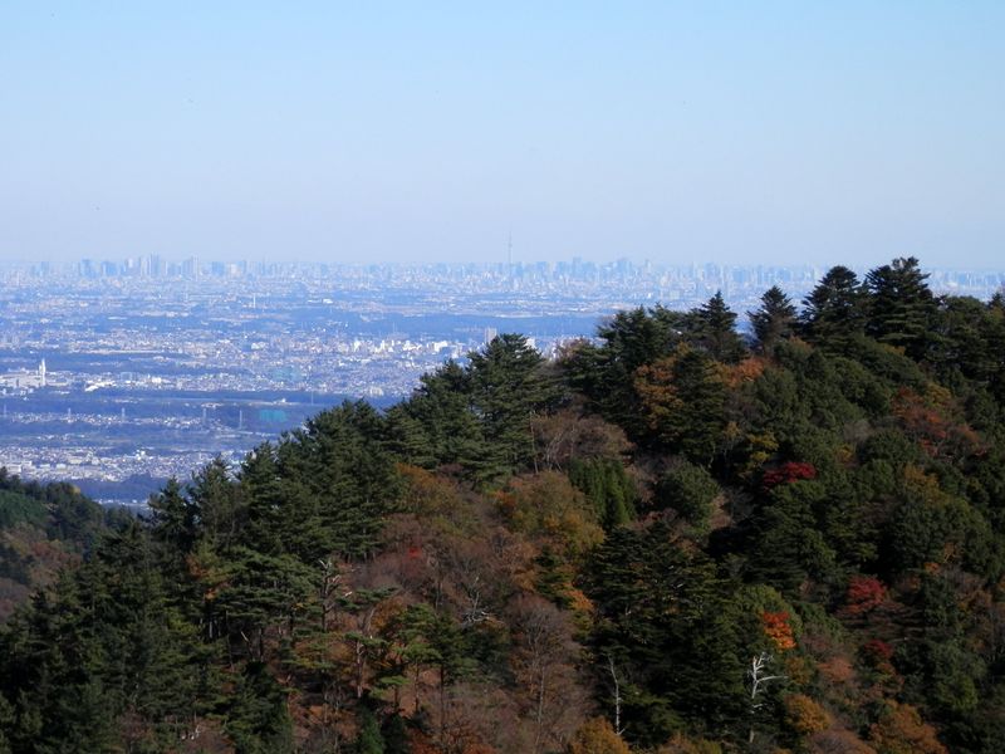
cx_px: 502
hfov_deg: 11.7
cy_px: 377
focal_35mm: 169
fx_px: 4907
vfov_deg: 8.8
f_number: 5.7
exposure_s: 1/500
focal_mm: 30.2
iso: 80
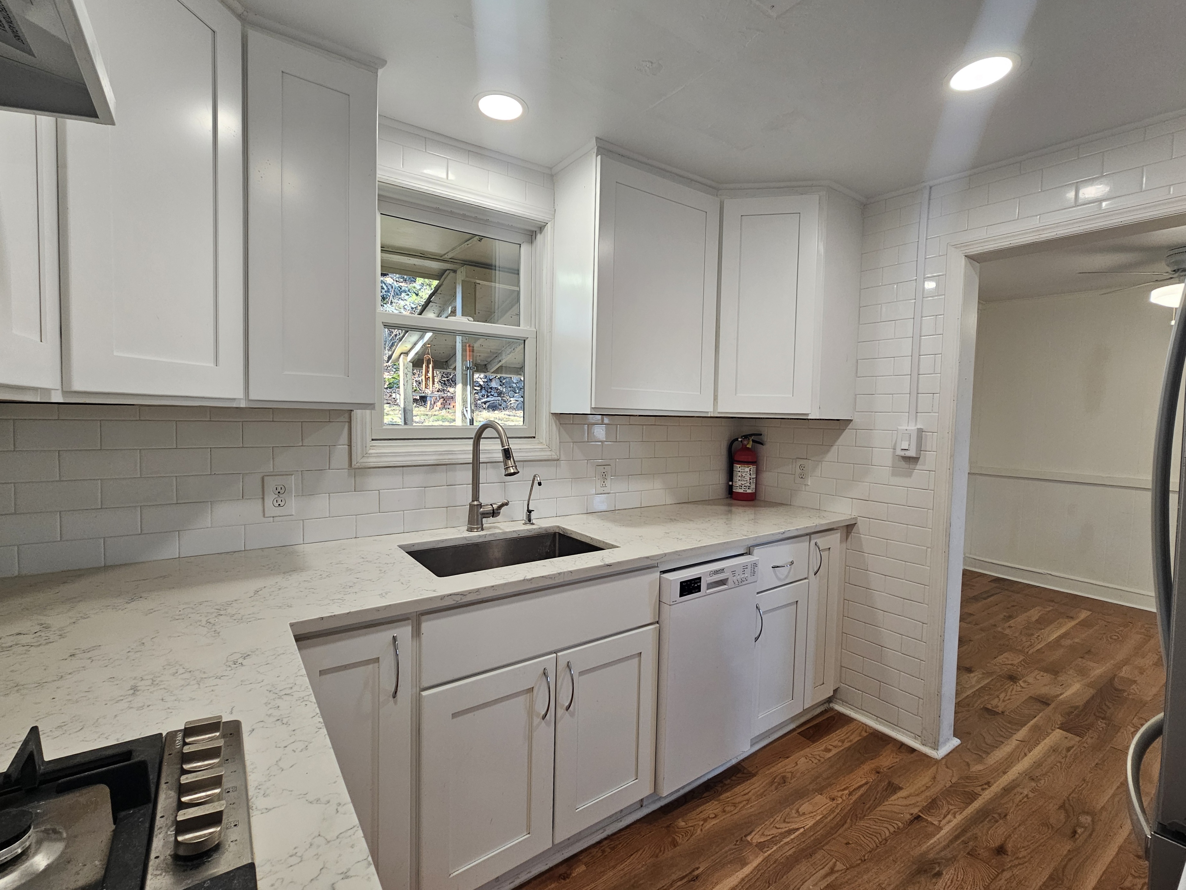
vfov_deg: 89.9
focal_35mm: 13
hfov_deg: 106.2
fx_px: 445
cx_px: 593
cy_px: 445
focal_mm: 2.2
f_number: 2.2
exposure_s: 1/60.2
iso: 80
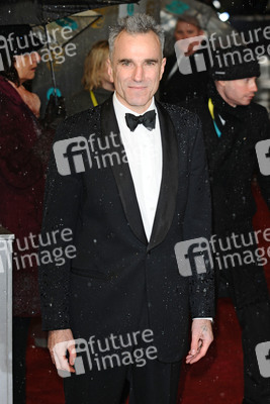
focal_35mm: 120
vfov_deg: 17.1
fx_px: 1349
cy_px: 202
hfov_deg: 11.4
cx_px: 135
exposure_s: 1/200
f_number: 4
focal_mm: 80
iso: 320
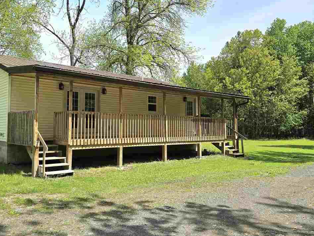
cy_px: 108
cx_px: 117
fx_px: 281
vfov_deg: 45.4
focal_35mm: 31
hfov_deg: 57.6
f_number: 1.7
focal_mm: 6.3
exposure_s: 1/625
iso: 12
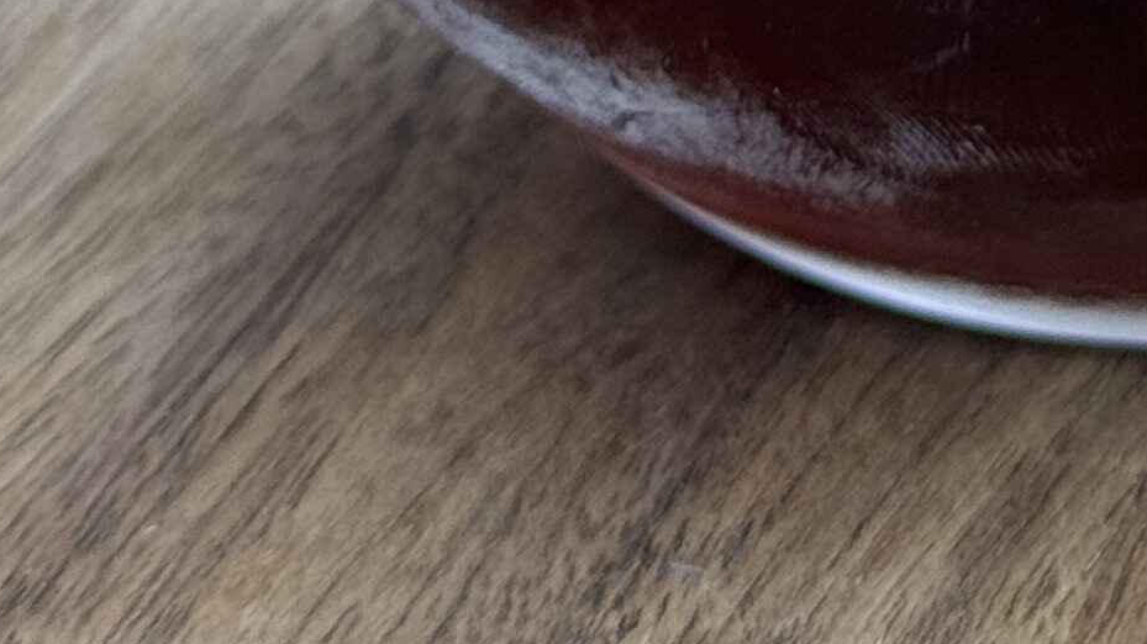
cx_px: 862
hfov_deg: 9.5
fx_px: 6902
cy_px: -1445
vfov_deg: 5.0
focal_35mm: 227
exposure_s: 1/103
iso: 100
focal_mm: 6.86
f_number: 1.78
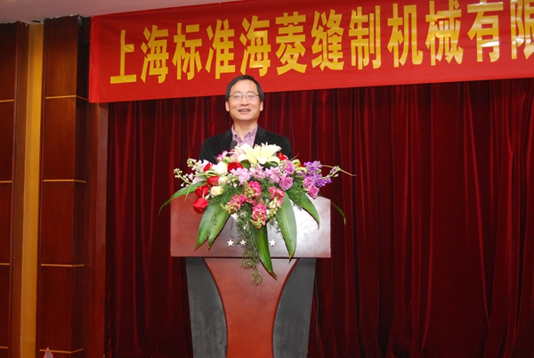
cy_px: 179
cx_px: 267
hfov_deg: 49.5
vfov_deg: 34.3
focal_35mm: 39
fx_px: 579
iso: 900
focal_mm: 26
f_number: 4
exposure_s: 1/60
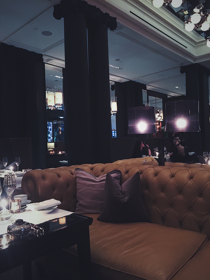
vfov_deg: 61.7
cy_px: 140
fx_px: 235
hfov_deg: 48.2
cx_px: 105
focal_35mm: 29
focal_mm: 4.15
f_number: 2.2
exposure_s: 1/17
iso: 640
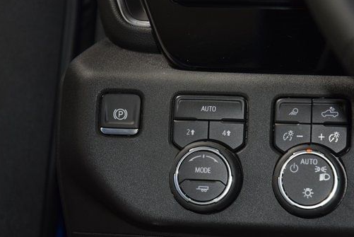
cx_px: 207
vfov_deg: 10.3
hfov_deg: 15.3
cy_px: 123
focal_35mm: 134
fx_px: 1319
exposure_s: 1/40
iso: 1250
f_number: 4.5
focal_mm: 70
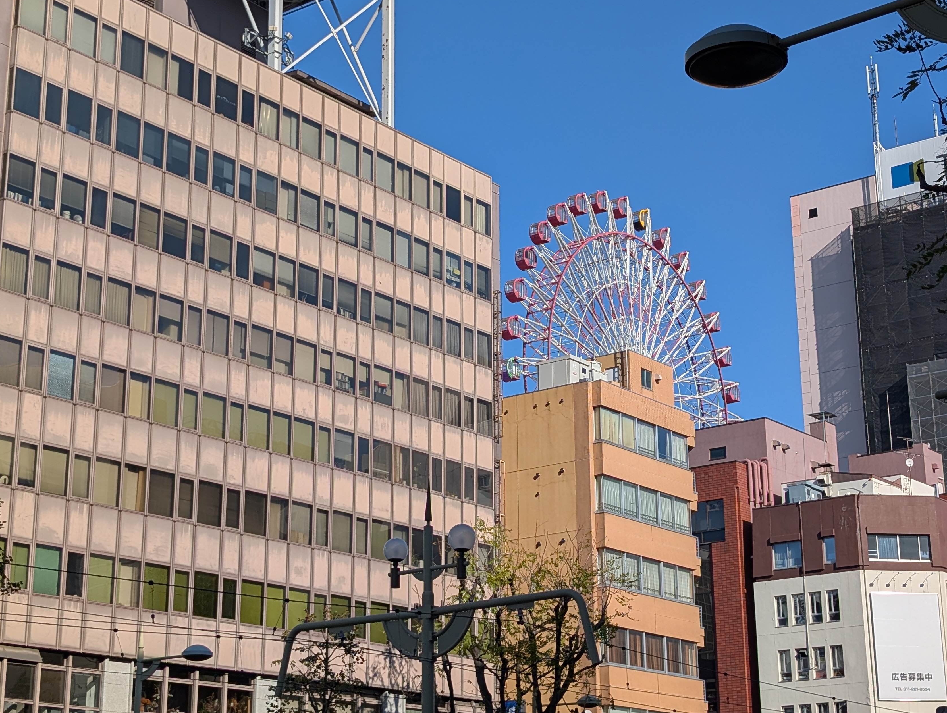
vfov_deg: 24.5
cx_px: 514
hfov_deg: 32.1
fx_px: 1644
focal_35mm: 60
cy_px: 306
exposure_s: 1/2717
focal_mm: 6.9
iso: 22
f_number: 1.68
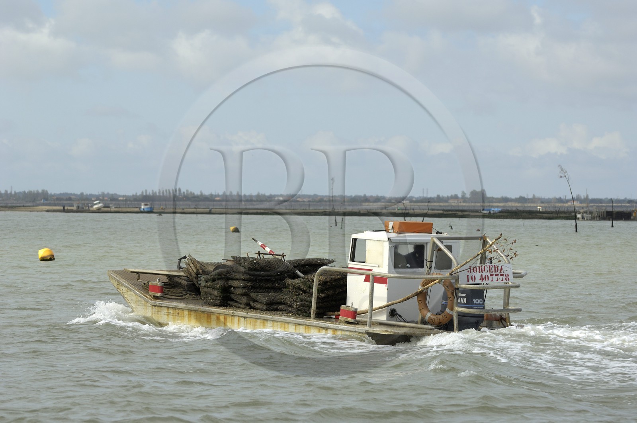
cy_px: 212
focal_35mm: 174
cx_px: 318
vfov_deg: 7.9
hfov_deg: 11.8
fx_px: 3074
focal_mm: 116
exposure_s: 1/500
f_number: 4.8
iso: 100
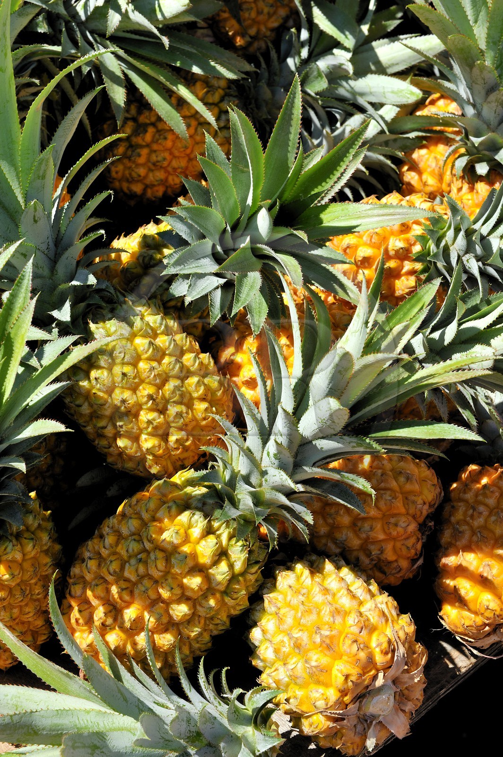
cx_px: 252
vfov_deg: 30.5
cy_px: 378
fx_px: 1386
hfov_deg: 20.6
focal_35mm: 66
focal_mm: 66
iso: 200
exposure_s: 1/160
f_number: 14
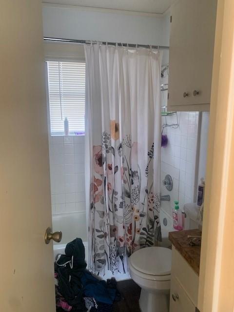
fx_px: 234
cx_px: 117
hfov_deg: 53.1
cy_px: 156
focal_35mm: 26
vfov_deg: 67.3
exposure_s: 1/60
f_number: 1.8
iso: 400
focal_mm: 4.25
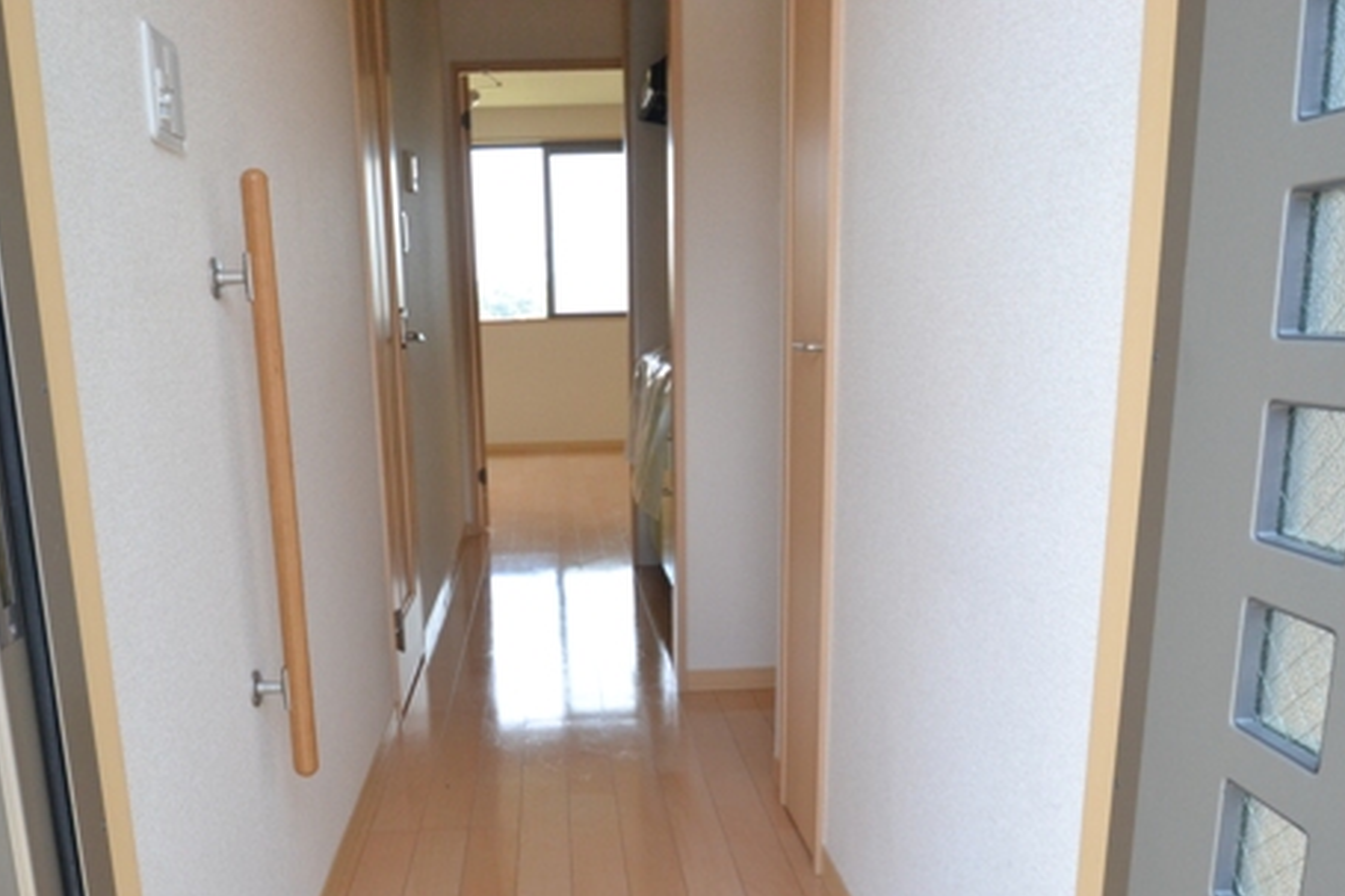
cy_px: 588
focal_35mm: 30
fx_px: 1108
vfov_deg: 43.5
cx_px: 603
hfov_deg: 62.4
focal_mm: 15
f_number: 9
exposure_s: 1/320
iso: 1600
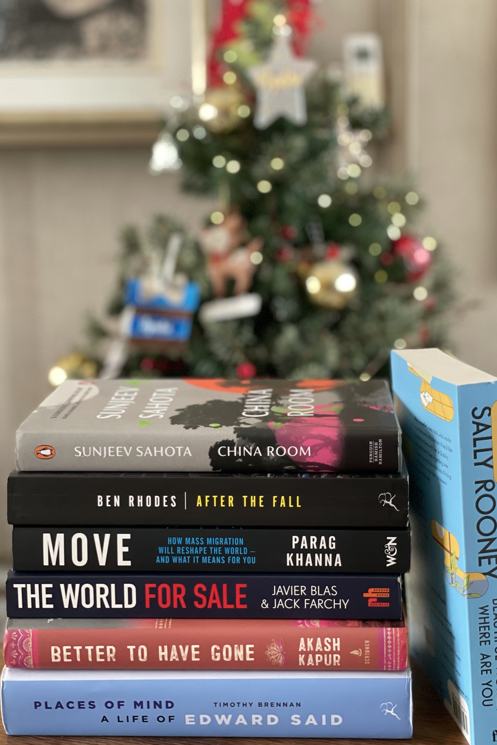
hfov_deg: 24.6
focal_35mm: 55
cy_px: 376
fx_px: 1139
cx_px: 259
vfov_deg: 36.2
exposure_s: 1/40
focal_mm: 6
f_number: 2
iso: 320
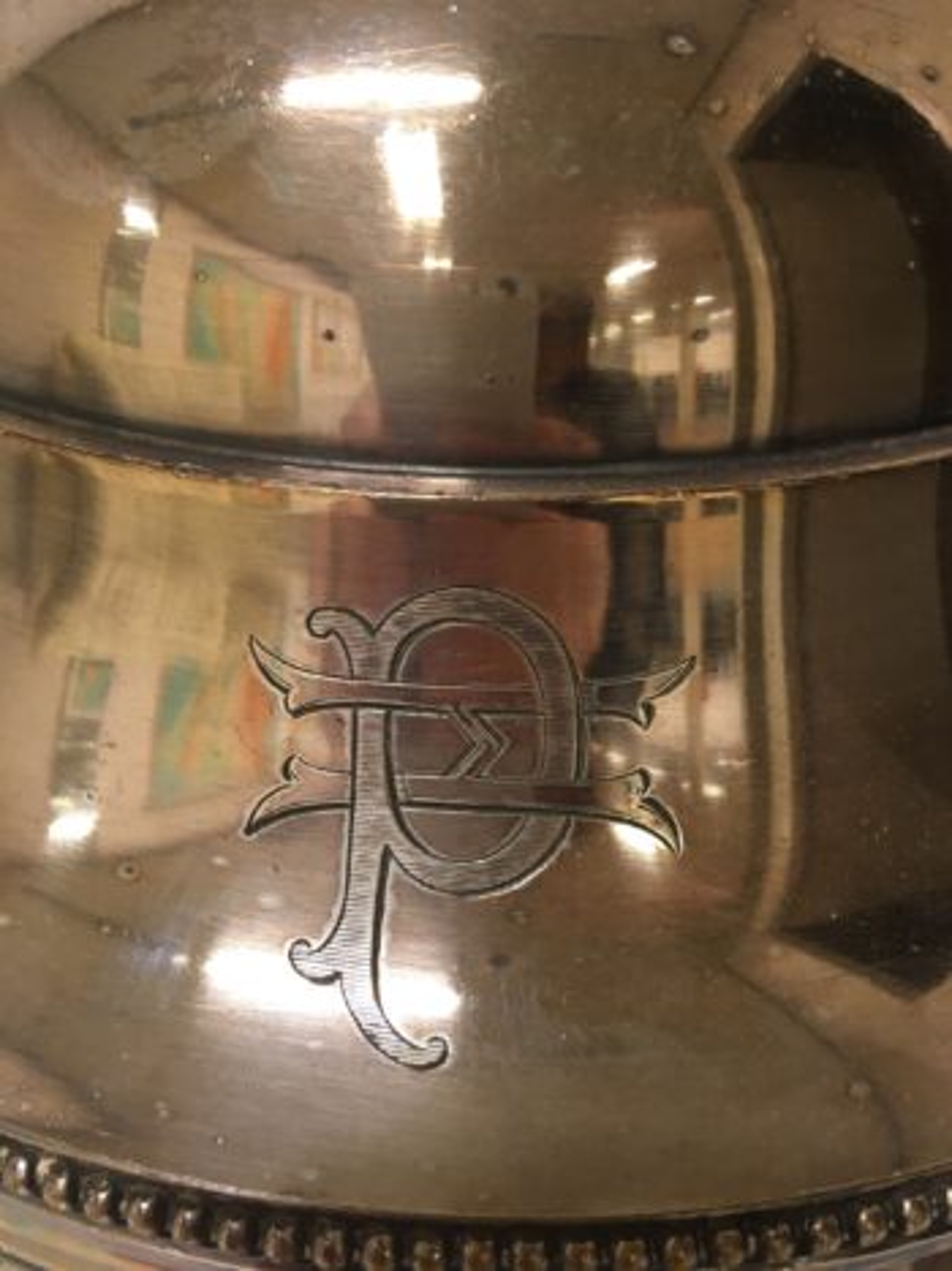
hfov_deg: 48.2
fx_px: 1064
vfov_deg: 61.7
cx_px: 476
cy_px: 636
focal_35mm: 29
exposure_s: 1/33
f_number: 2.2
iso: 100
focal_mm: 4.15
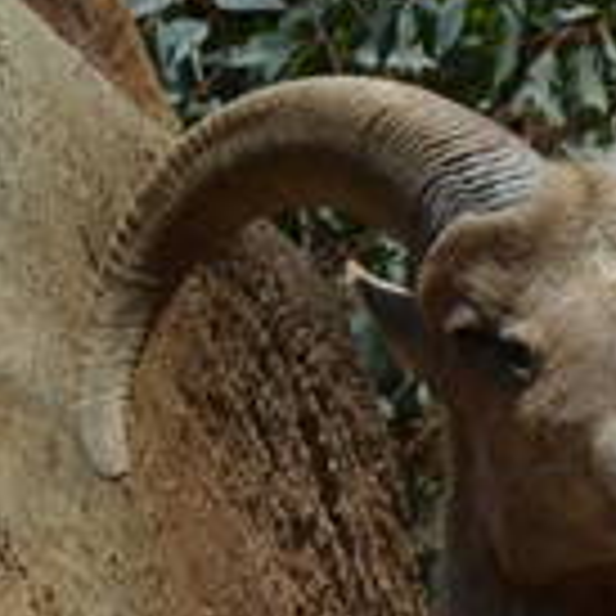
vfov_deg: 1.7
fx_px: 20999
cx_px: -1592
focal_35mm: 1043
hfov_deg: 1.7
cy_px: 90
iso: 200
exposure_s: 1/800
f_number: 8
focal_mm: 70
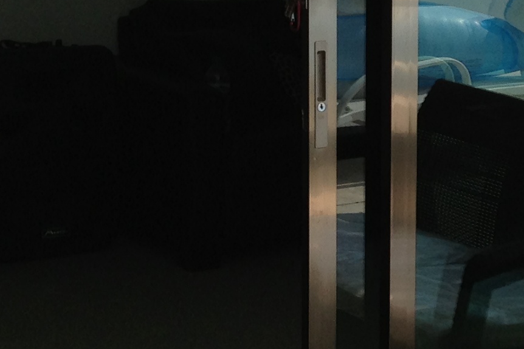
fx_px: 1891
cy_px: 83
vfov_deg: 10.5
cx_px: 686
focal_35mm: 130
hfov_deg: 15.0
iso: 50
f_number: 2.4
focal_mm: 4.13
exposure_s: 1/459
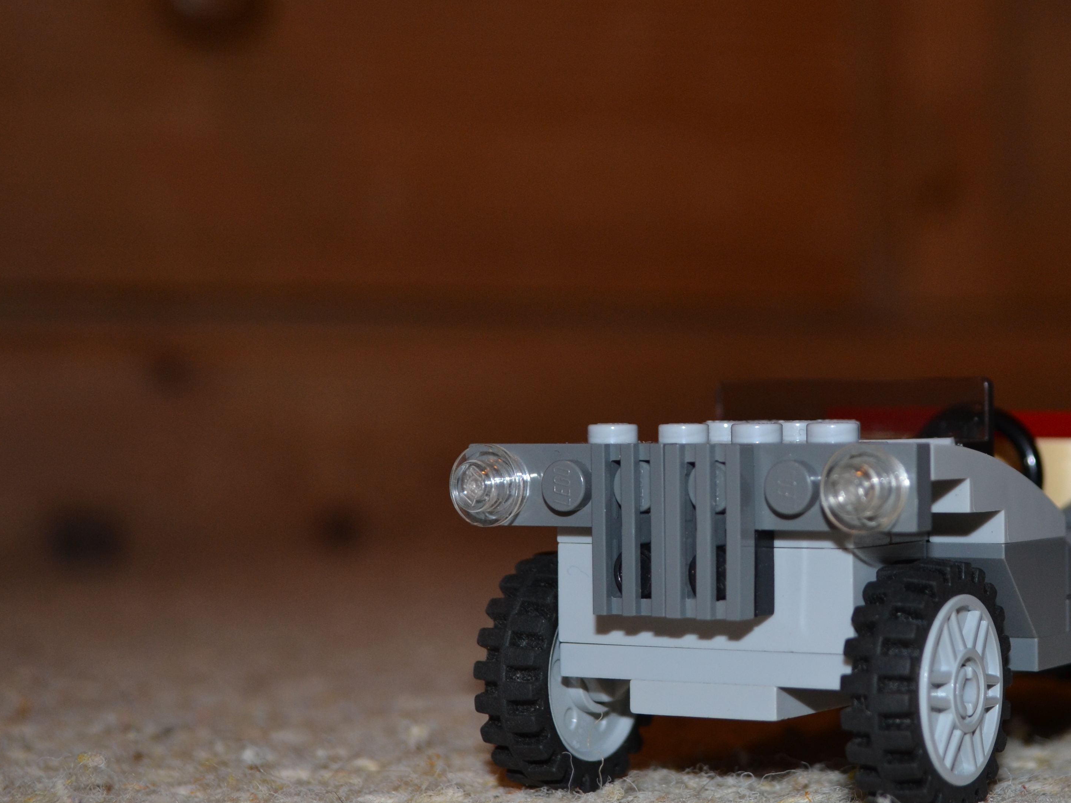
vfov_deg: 18.3
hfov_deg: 23.9
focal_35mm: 81
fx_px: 2499
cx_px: 826
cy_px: 439
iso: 450
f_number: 5
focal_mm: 35
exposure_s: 1/60
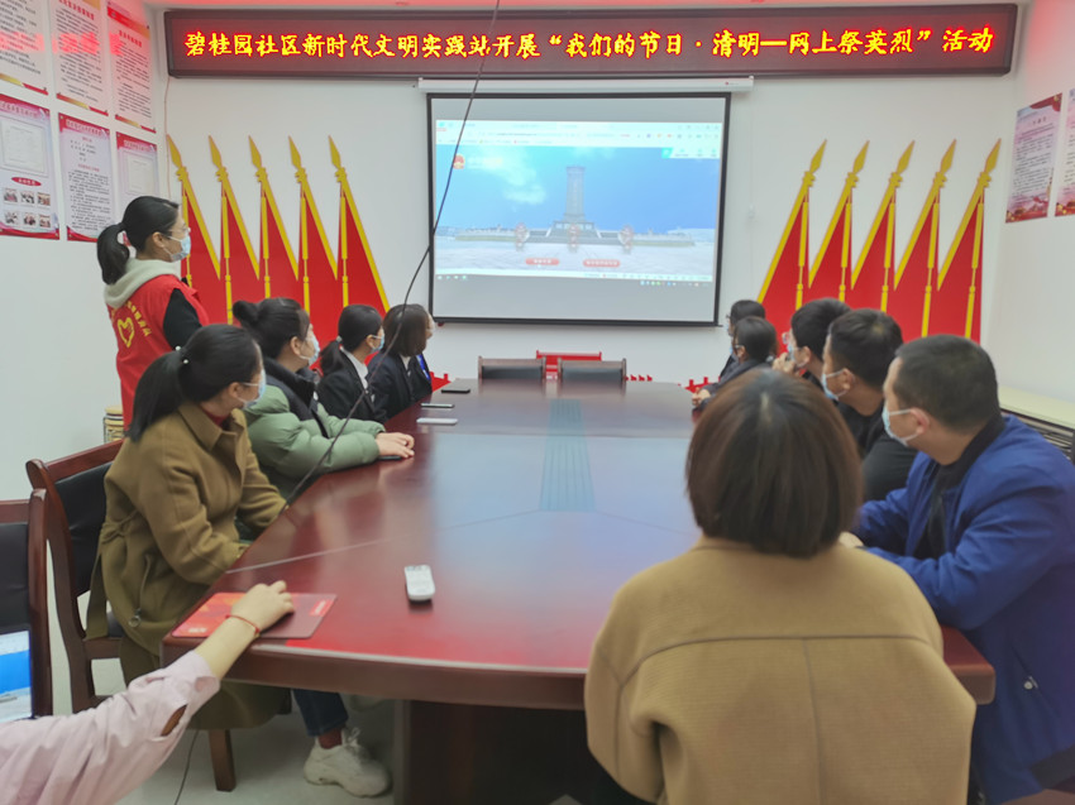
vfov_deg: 51.3
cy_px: 402
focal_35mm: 27
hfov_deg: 65.3
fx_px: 838
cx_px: 538
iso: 125
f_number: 1.8
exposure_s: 1/100
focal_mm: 5.58
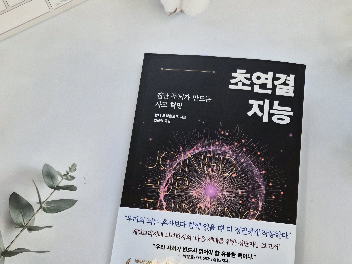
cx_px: 218
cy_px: 176
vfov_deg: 43.5
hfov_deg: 56.2
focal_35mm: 32
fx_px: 325
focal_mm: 5.4
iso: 400
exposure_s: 1/120
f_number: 1.8
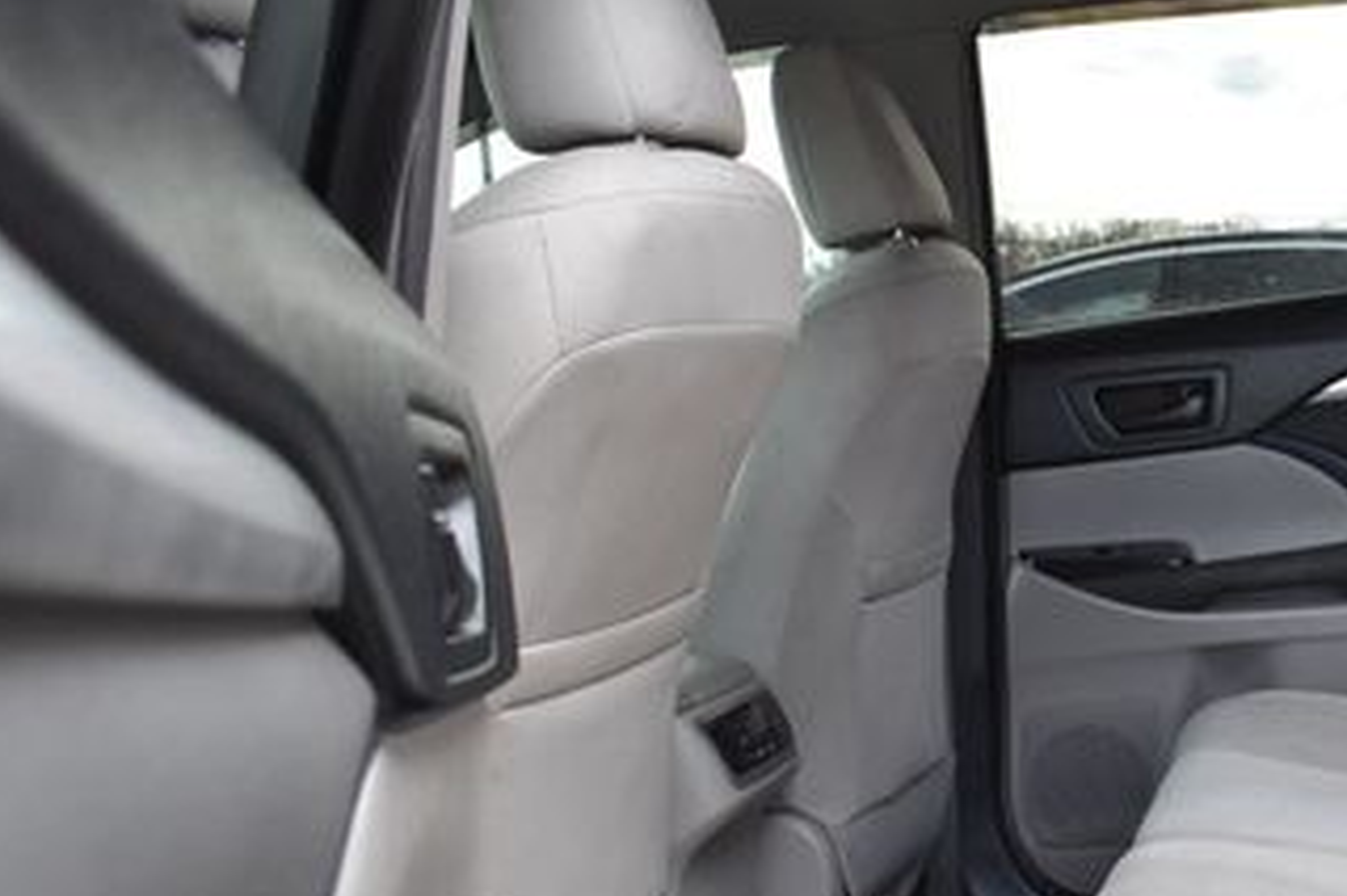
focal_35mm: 54
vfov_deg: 24.7
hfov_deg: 33.9
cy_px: 677
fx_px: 2019
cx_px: 1322
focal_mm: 18
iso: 800
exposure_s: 1/125
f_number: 5
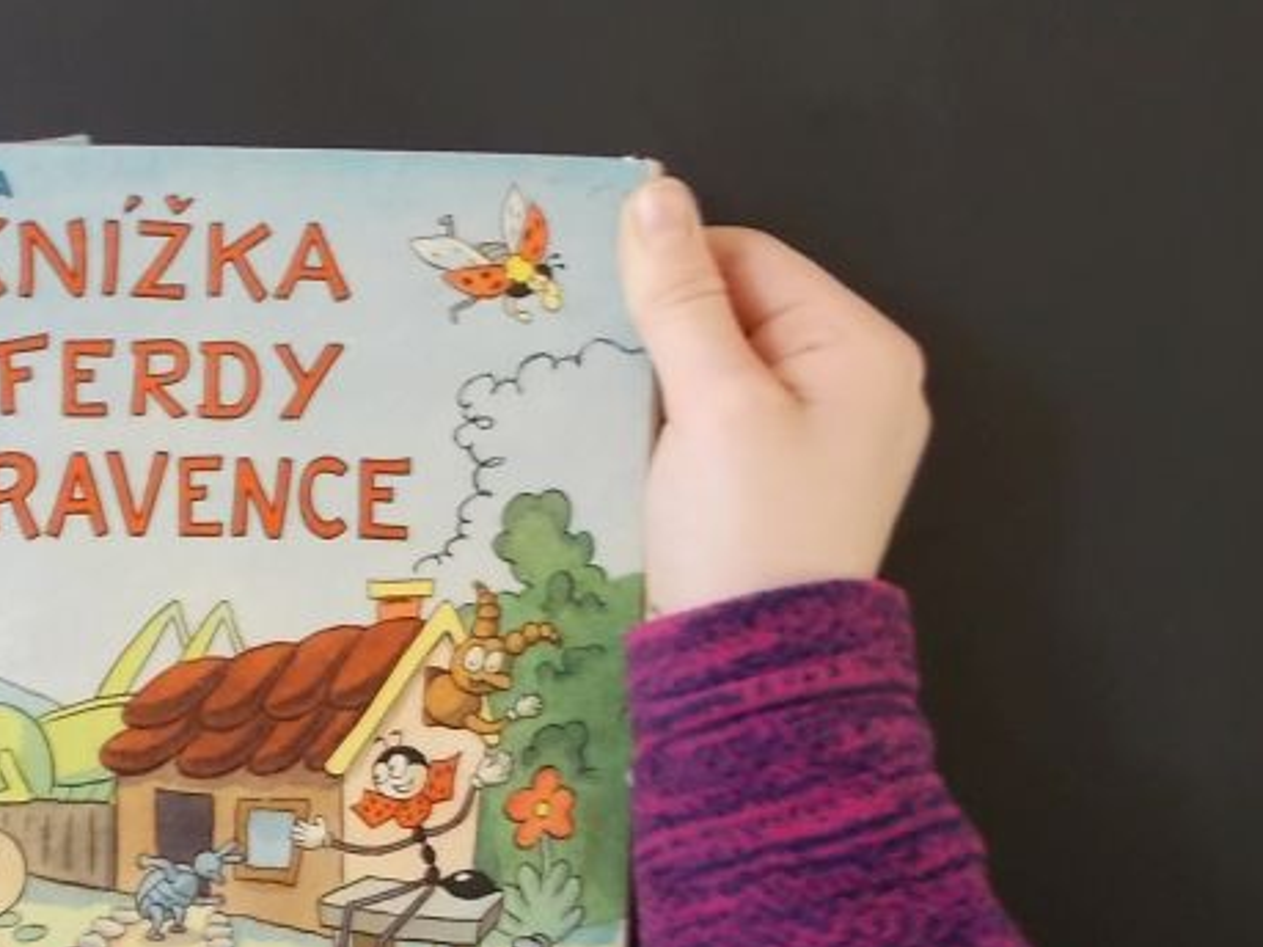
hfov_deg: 32.1
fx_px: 2116
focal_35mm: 58
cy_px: 765
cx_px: 212
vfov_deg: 24.8
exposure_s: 1/8
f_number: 3.2
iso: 200
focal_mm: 4.6
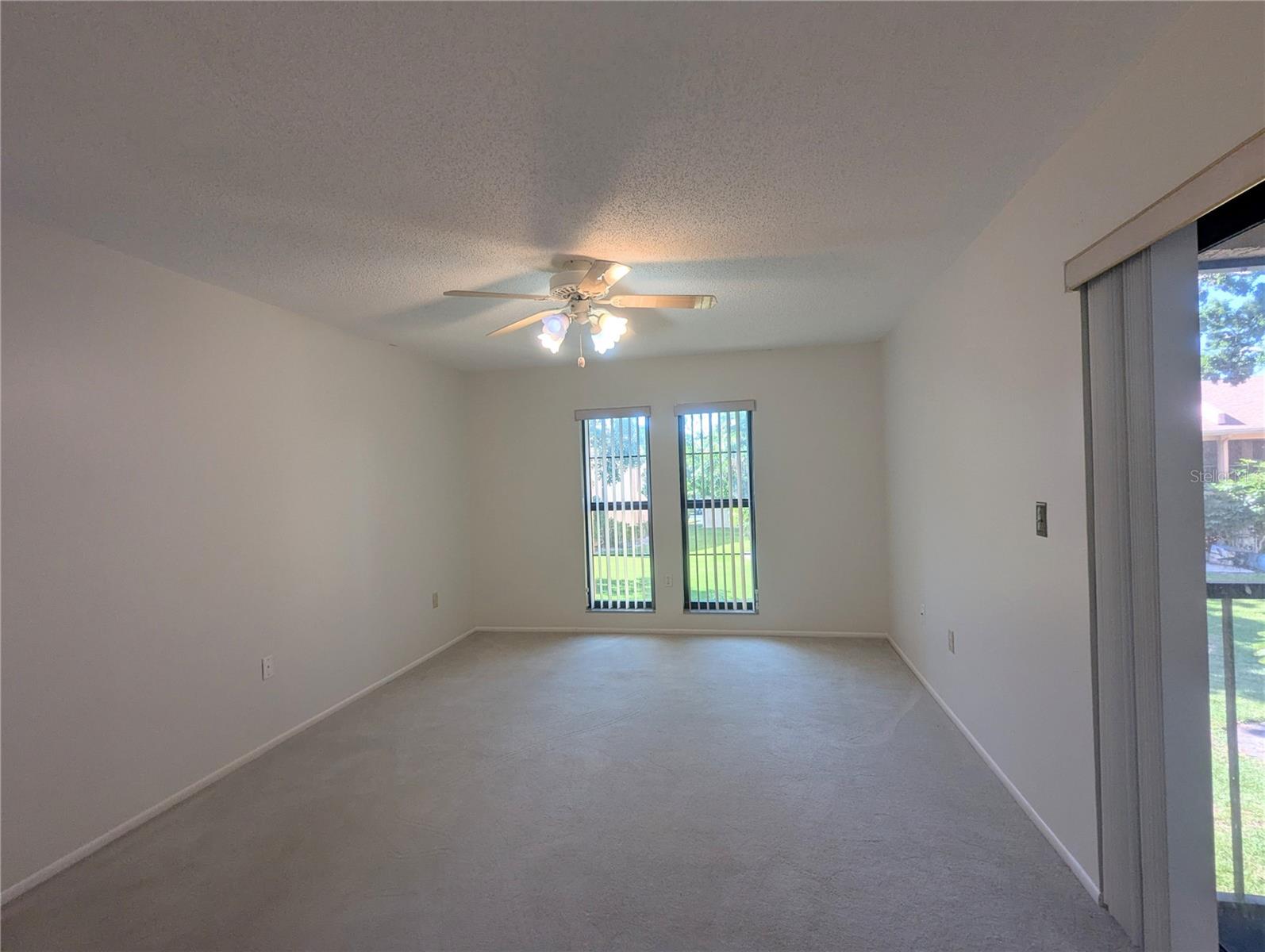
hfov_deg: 94.4
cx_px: 632
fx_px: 585
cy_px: 476
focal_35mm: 16
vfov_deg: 78.2
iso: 84
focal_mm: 2.35
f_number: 2.2
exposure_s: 1/120
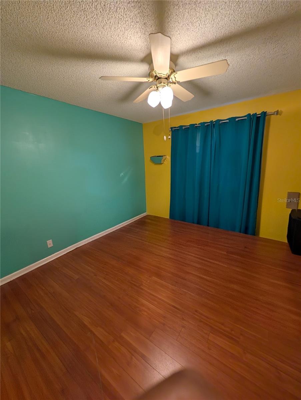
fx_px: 139
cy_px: 200
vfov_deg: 110.5
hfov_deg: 94.6
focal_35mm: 12
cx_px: 150
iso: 60
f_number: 1.7
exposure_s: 1/24
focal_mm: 2.02
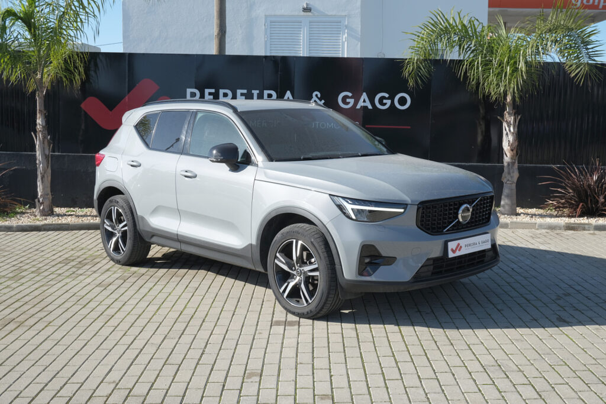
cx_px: 303
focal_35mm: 43
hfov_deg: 45.4
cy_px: 202
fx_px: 724
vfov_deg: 31.2
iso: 160
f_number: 9
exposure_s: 1/180
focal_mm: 28.8
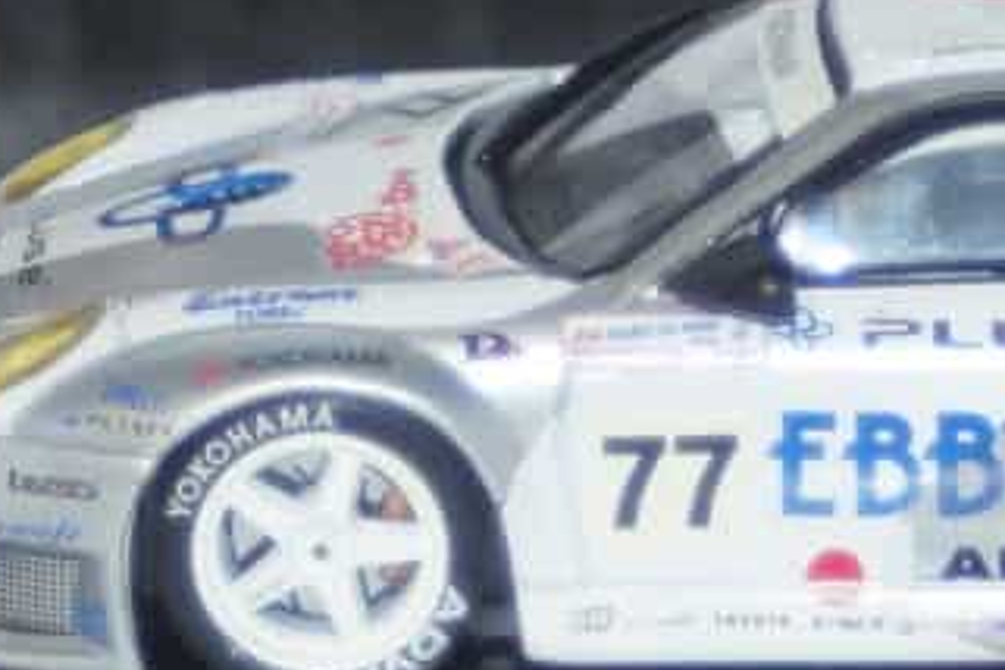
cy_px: 1110
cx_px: 742
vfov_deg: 2.7
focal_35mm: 510
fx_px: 14236
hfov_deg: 4.0
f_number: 5.6
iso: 800
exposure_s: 1/160
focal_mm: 80
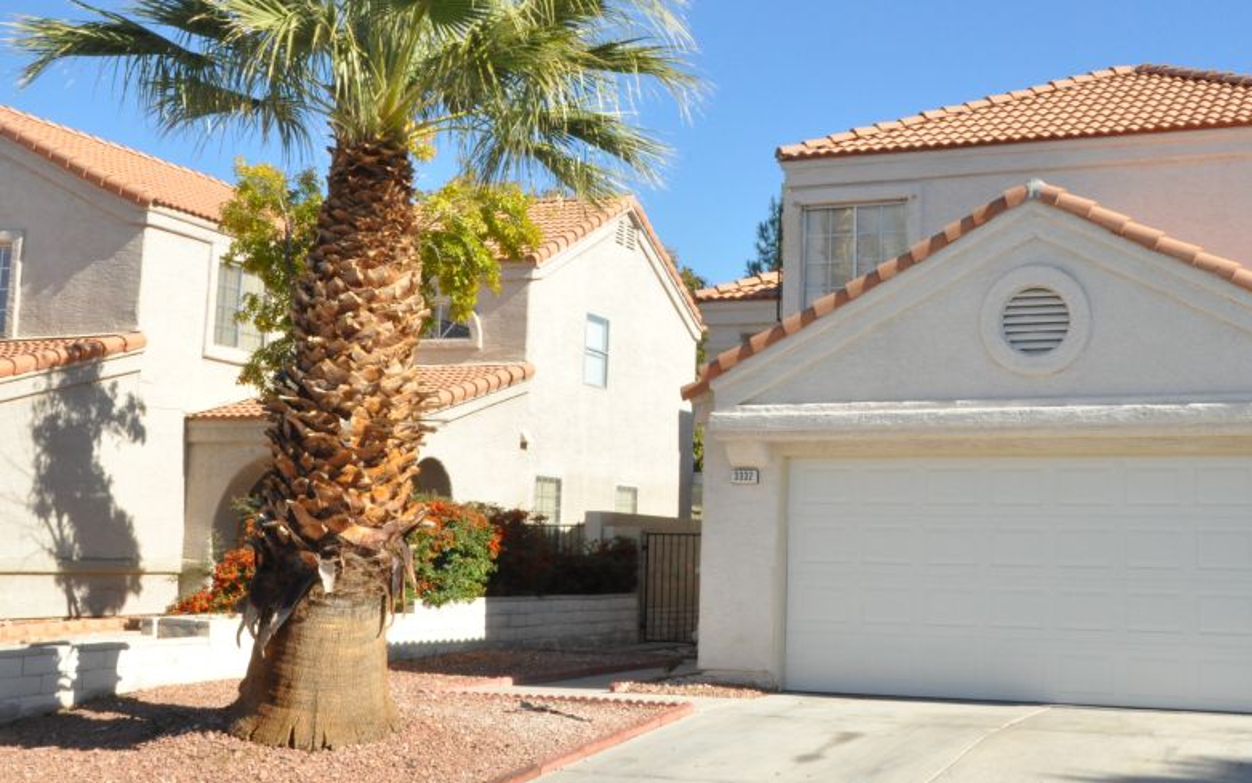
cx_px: 794
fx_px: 1638
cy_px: 314
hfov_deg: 41.5
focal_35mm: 48
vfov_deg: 26.8
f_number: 25
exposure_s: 1/200
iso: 1250
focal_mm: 24
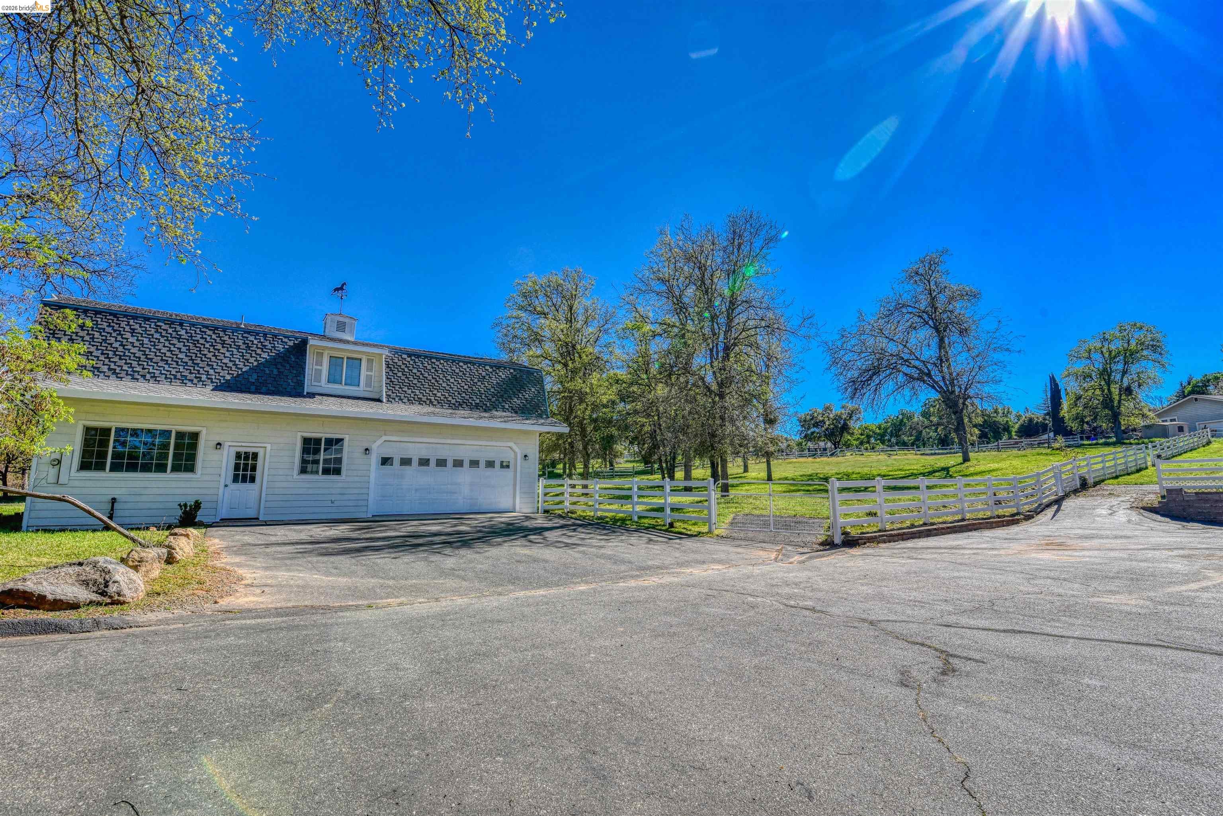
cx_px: 612
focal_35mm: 15
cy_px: 408
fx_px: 510
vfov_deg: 77.4
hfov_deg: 100.4
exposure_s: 1/400
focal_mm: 15
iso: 200
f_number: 10
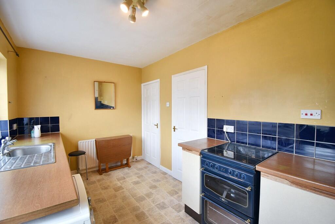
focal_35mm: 15
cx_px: 168
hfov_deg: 100.4
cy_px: 112
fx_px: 140
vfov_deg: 77.3
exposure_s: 1/15
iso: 100
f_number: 4.5
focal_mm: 10
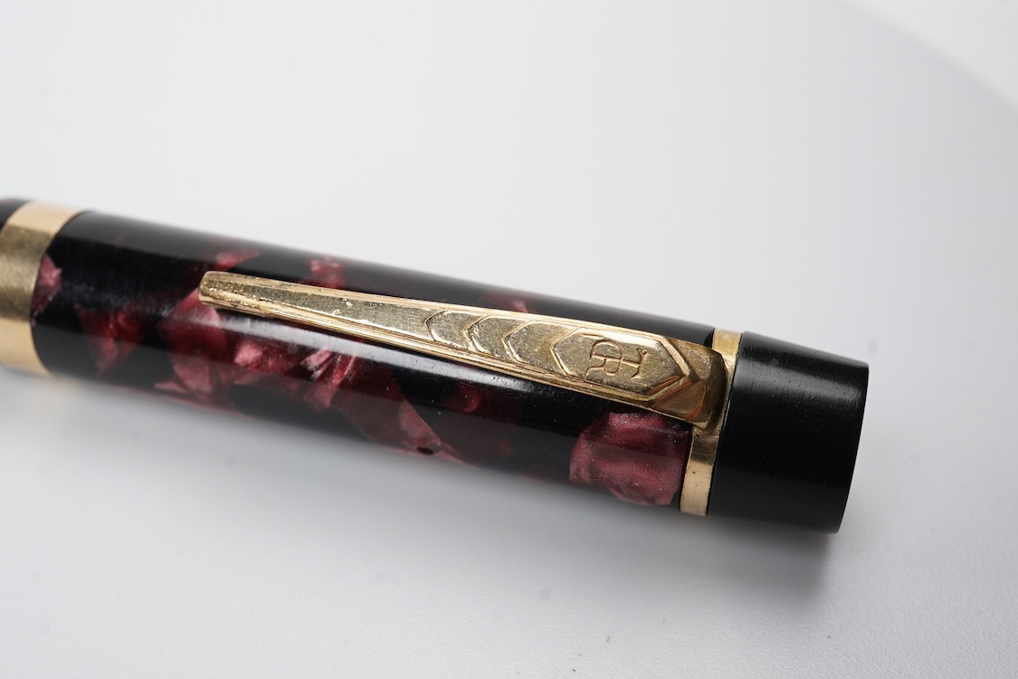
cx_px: 509
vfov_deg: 29.9
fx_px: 1272
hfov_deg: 43.6
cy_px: 340
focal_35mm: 45
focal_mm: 30
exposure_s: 1/100
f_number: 18
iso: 400
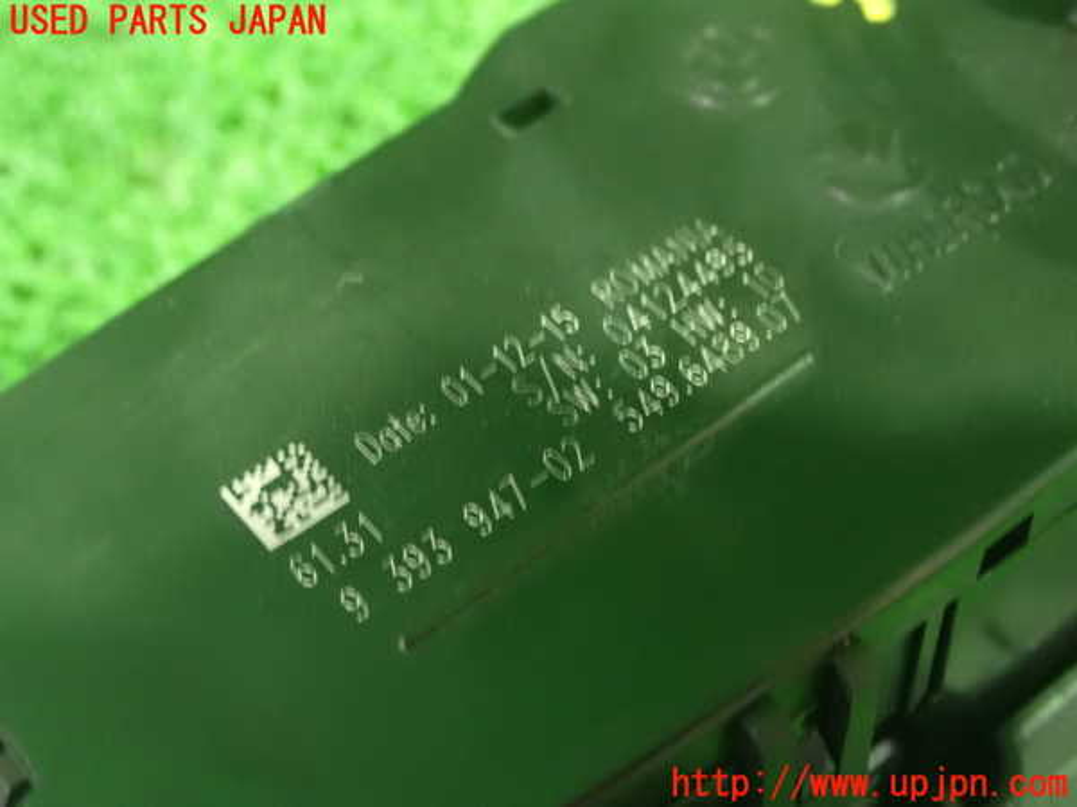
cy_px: 404
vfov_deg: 27.0
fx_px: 1680
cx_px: 538
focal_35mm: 54
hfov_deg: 35.5
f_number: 3.3
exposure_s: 1/10
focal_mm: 9.65
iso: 1600
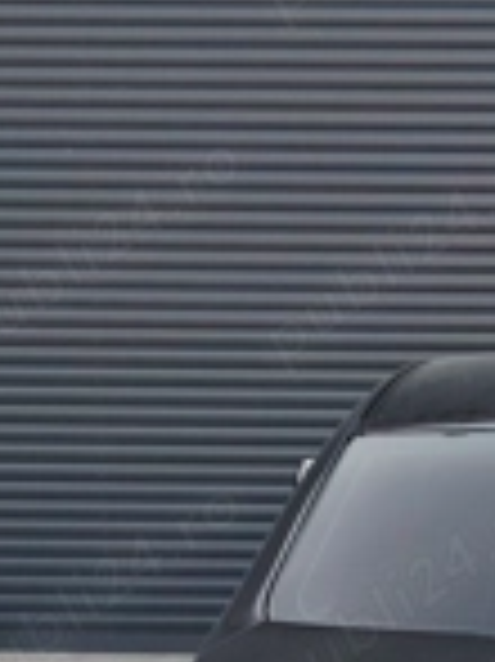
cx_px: 567
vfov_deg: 18.1
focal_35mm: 106
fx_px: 2024
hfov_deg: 13.6
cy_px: 671
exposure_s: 1/68.4
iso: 100
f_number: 1.75
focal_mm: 5.25
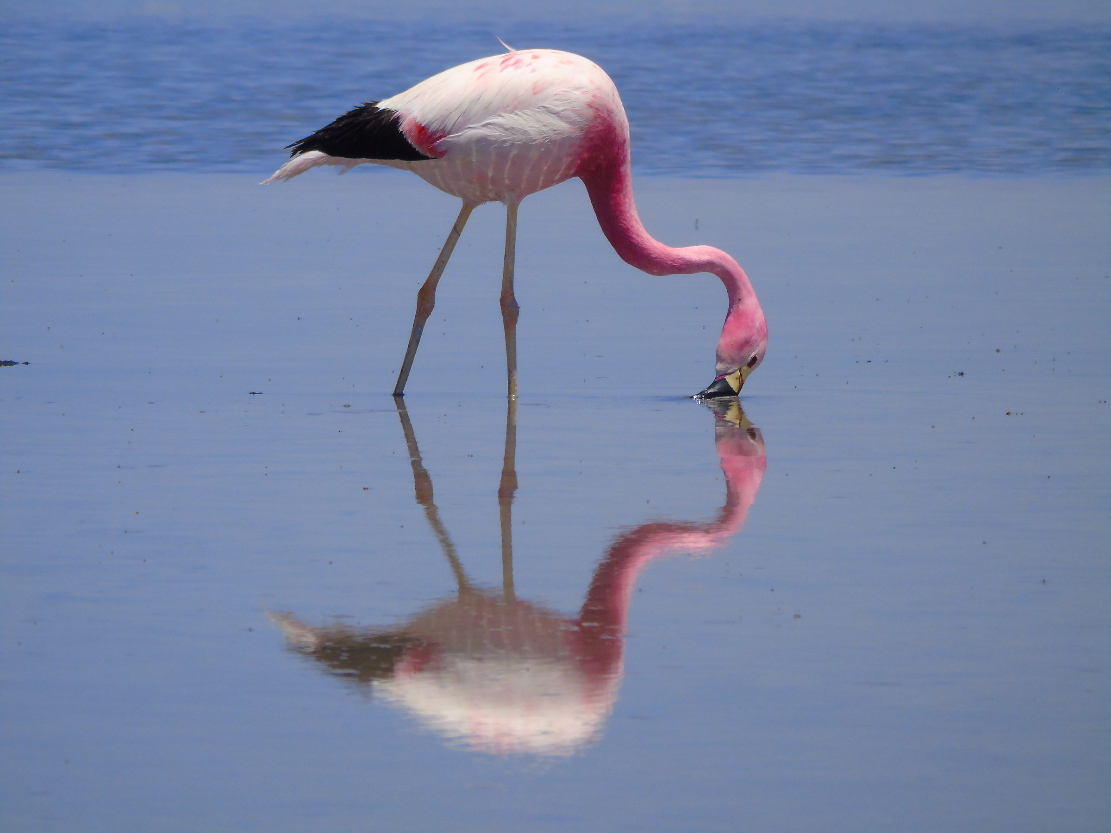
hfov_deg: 4.1
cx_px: 556
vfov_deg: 3.1
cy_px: 416
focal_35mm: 478
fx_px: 15341
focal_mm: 85
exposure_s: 1/1250
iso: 160
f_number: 5.5
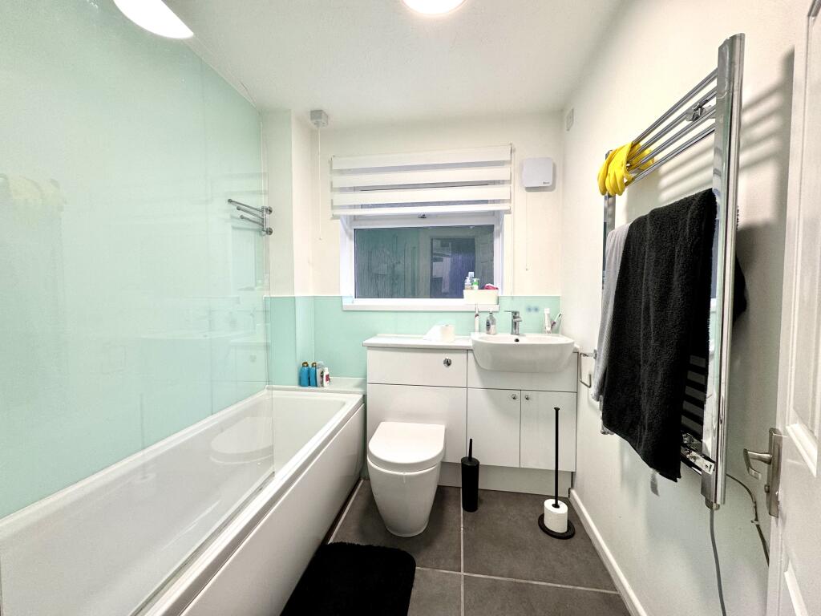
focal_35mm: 14
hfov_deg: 102.1
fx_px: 332
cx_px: 410
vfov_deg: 85.7
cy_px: 308
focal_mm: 2.22
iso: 125
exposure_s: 1/99
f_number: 2.2
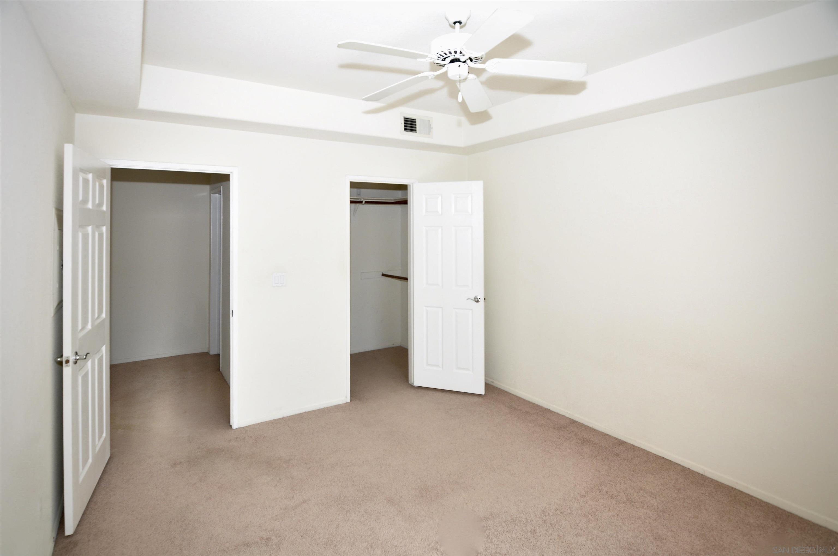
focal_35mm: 16
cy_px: 278
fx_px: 384
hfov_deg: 95.1
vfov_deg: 71.9
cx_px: 419
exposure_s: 1/100
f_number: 5
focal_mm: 11
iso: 400
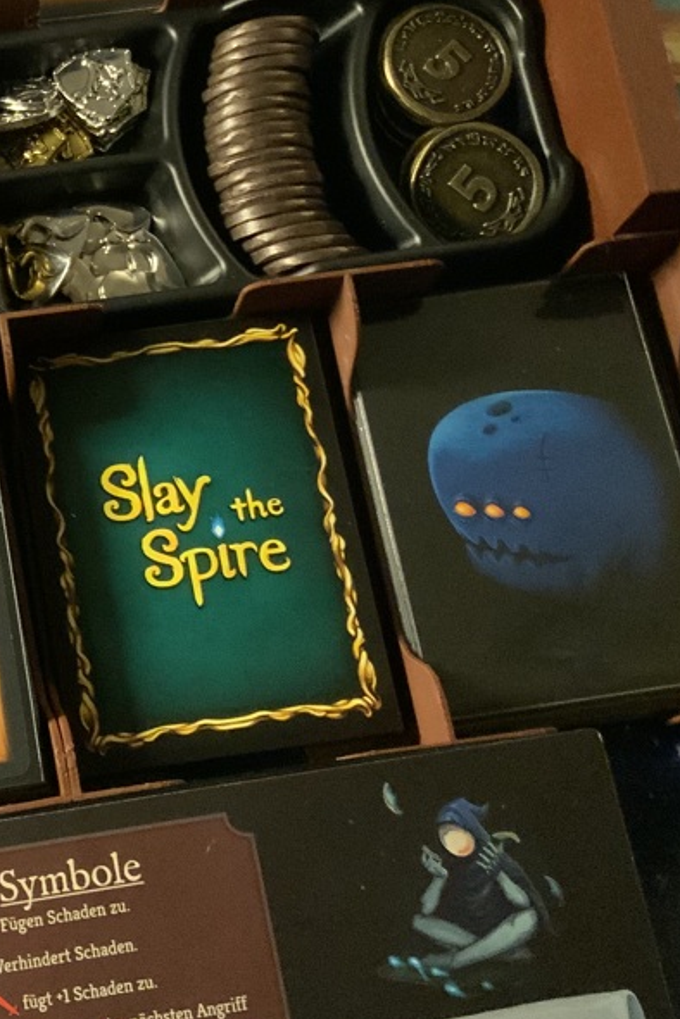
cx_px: -9
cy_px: 279
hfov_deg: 19.4
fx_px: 1927
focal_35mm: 68
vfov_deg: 29.3
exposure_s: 1/25
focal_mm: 3
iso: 400
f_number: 1.8
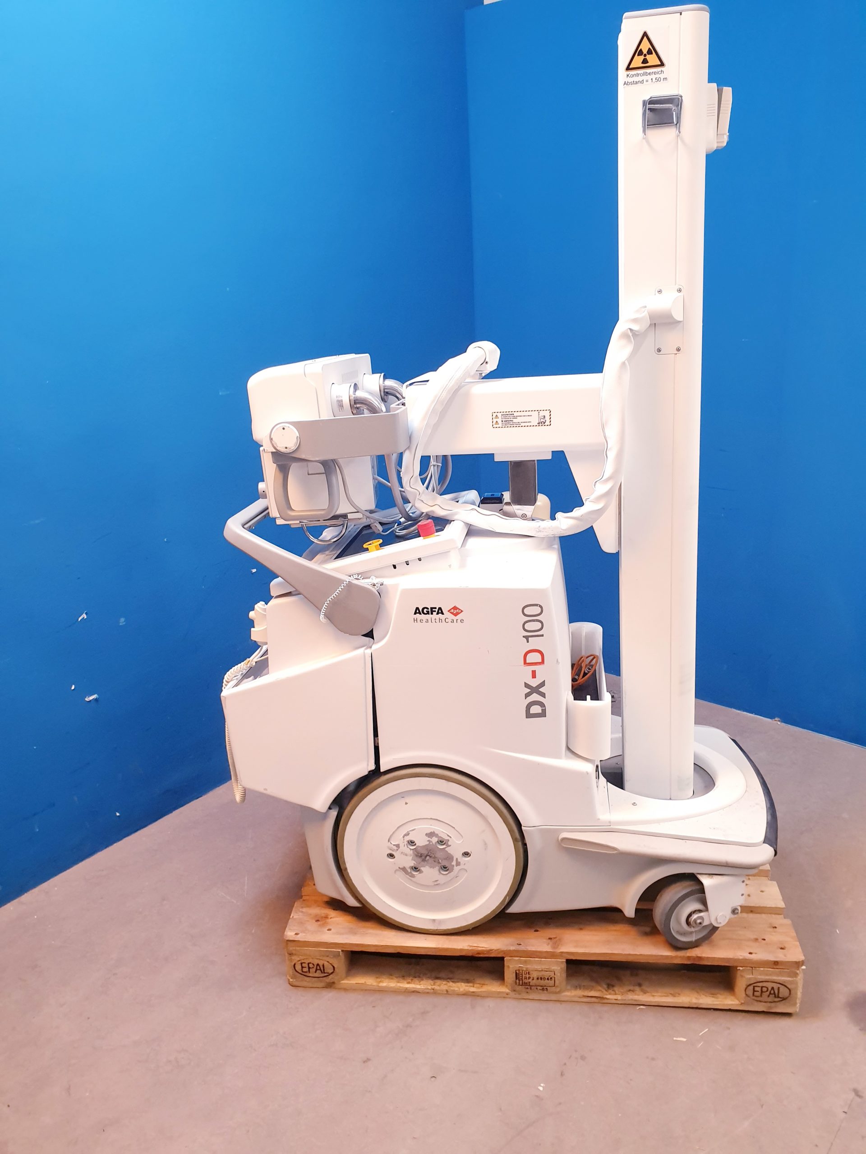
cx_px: 433
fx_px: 867
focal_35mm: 26
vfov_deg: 67.3
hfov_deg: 53.1
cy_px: 577
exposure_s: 1/50
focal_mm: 4.3
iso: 200
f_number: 2.4
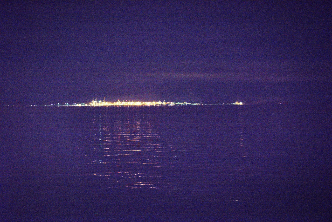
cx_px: 166
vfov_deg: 11.4
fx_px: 1107
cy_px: 111
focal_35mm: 120
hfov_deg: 17.1
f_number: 4
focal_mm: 120
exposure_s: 1/25
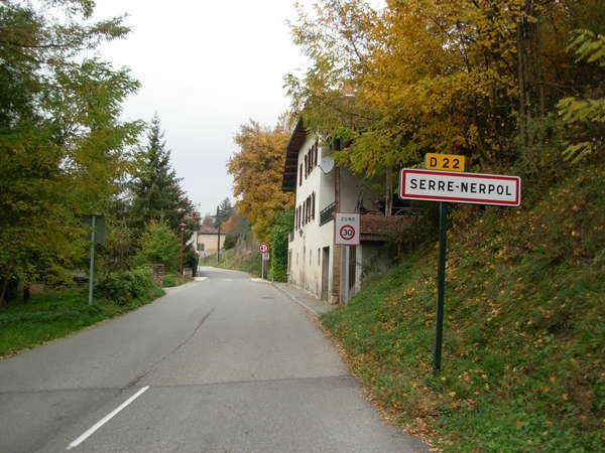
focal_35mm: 38
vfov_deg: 37.7
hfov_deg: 49.0
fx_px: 664
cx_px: 302
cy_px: 226
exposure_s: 1/235
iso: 79
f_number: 2.9
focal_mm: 6.3
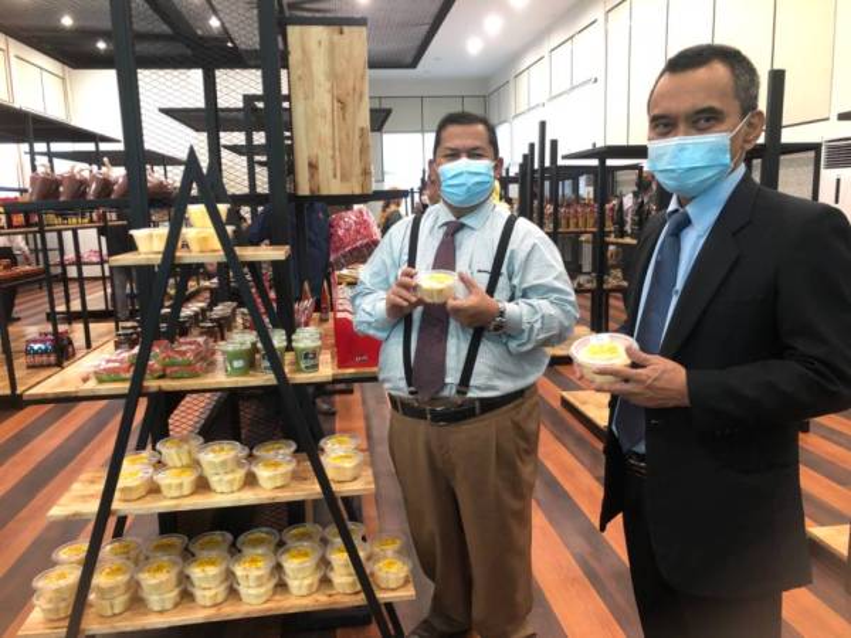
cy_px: 319
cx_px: 426
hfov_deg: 63.4
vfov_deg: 49.7
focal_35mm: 28
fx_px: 688
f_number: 1.8
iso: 50
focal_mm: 4
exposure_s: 1/17
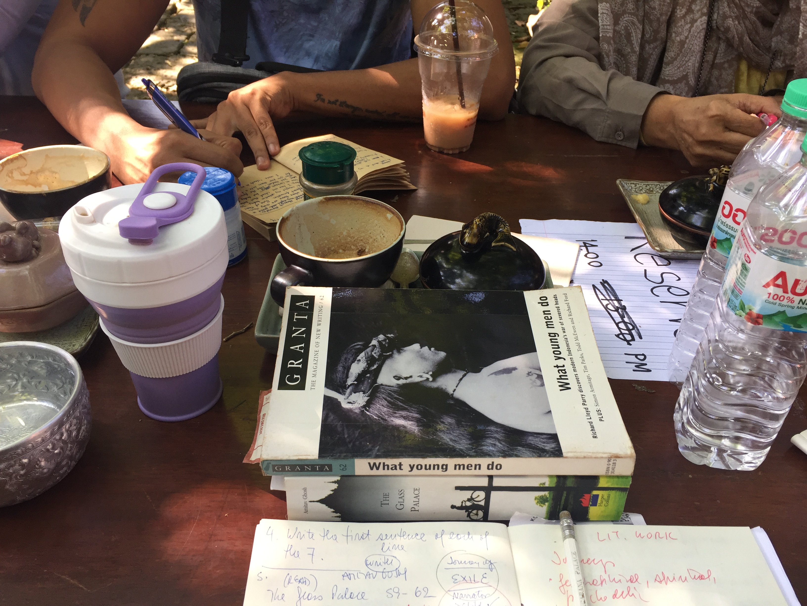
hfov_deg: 61.7
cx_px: 404
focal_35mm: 29
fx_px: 676
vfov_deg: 48.2
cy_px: 303
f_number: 2.2
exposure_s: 1/100
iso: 50
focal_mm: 4.15
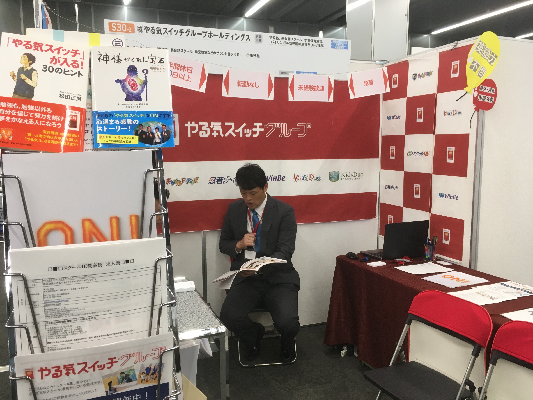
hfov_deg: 61.7
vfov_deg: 48.2
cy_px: 200
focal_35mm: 29
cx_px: 266
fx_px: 447
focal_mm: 4.15
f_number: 2.2
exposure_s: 1/30
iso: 40
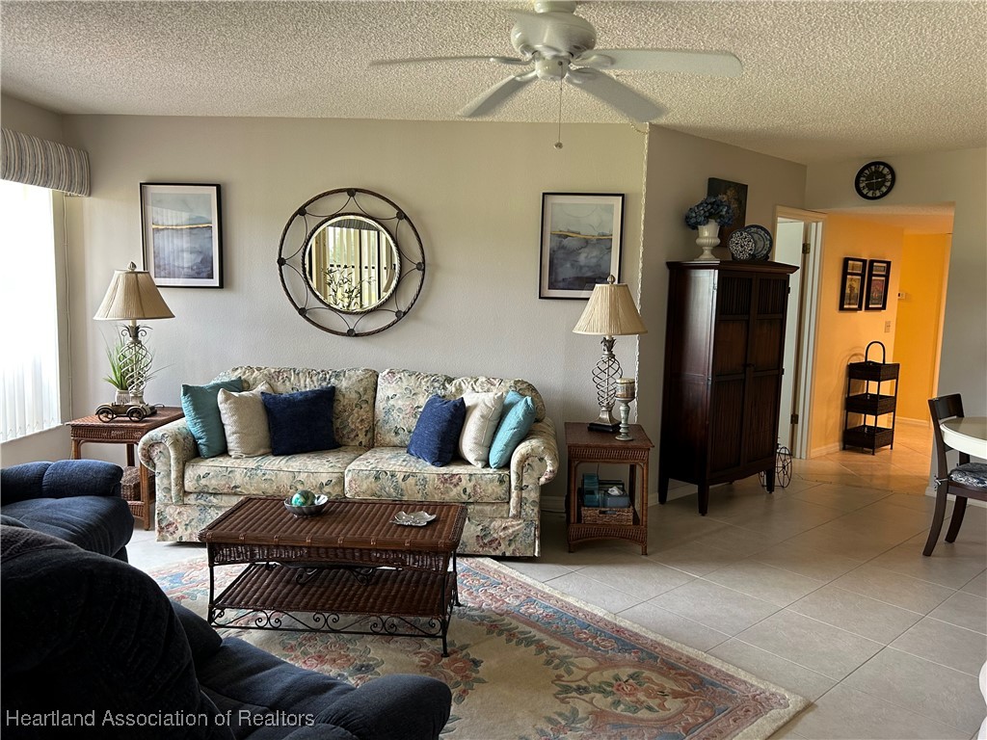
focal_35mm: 26
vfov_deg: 53.1
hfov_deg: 67.3
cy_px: 370
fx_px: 741
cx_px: 494
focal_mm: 5.7
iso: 125
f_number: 1.5
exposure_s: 1/60
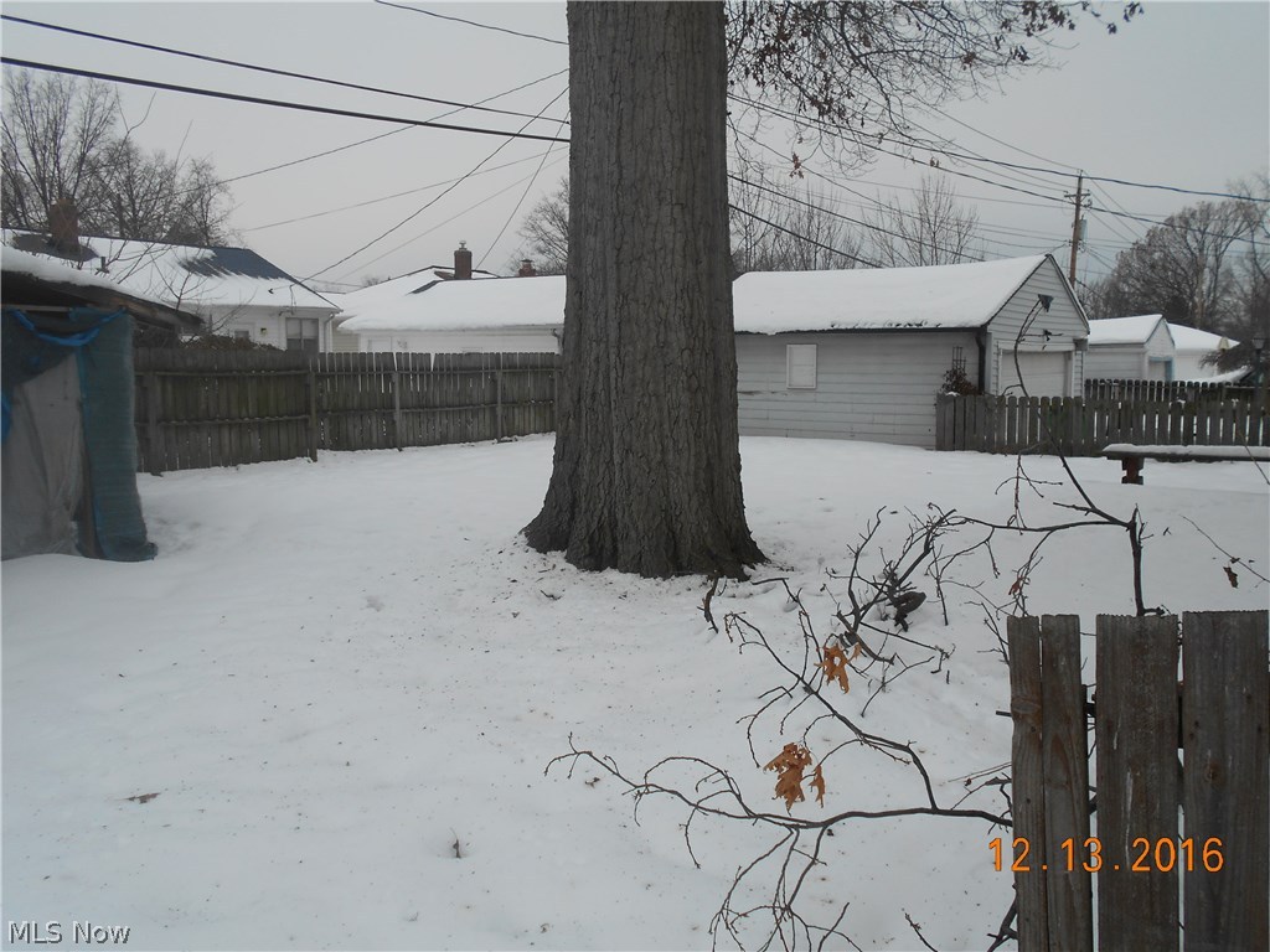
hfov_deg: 60.0
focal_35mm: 30
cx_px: 635
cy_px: 476
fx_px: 1101
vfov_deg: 46.8
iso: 80
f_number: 3.4
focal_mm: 5.1
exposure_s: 1/500
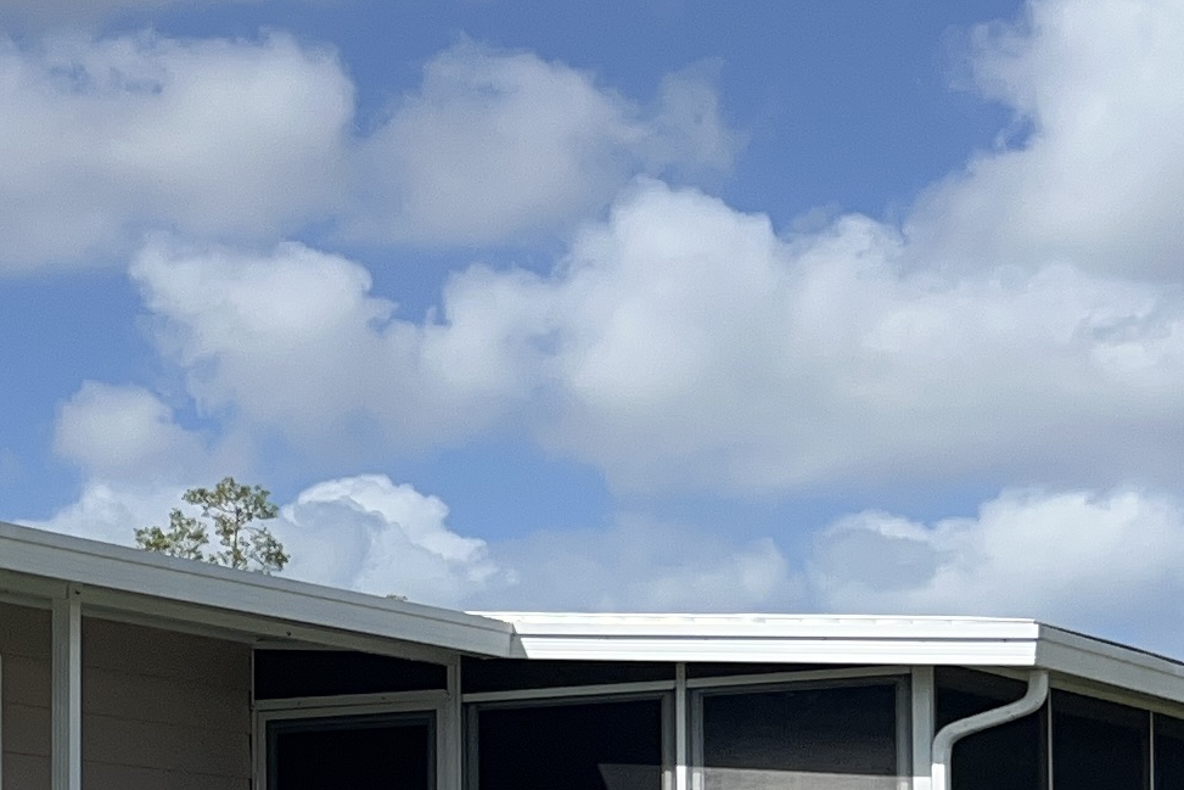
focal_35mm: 112
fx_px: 3684
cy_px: 942
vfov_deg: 12.0
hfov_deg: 16.9
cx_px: -473
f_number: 1.5
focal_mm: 5.7
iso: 50
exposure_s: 1/5587
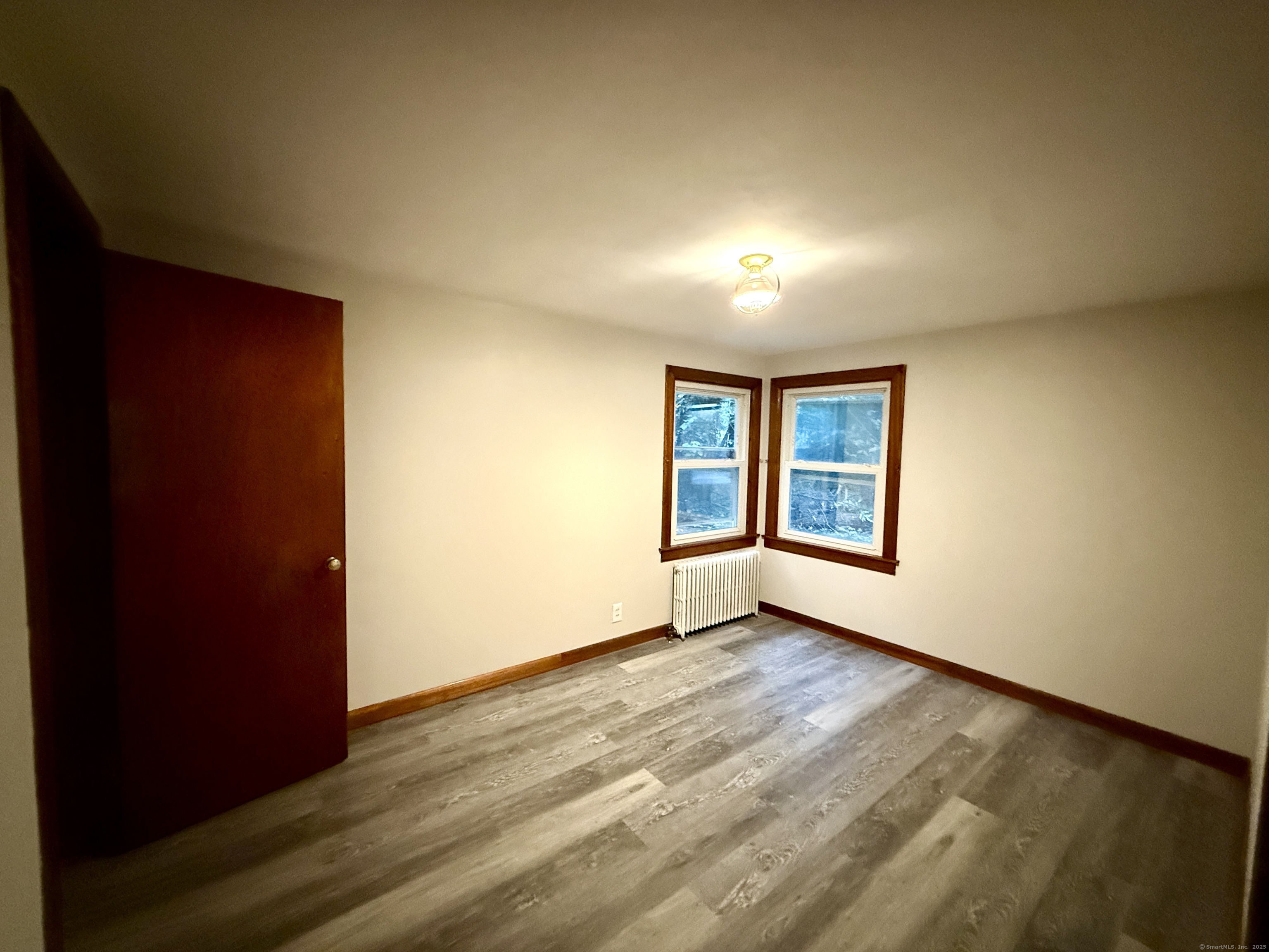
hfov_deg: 102.1
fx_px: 513
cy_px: 476
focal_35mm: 14
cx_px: 634
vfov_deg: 85.7
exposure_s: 1/40
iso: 1250
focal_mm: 2.22
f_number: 2.2
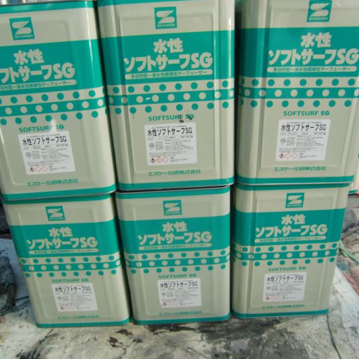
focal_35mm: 29
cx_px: 164
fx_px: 340
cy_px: 177
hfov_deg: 55.6
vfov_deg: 55.6
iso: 64
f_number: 3.2
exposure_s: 1/60
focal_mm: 4.3
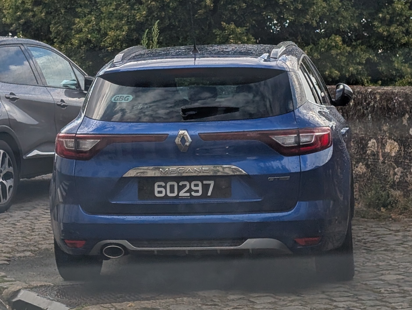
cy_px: 155
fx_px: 584
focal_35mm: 49
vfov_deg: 29.7
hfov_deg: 38.9
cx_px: 206
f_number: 1.68
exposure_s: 1/576
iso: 21
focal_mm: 6.9
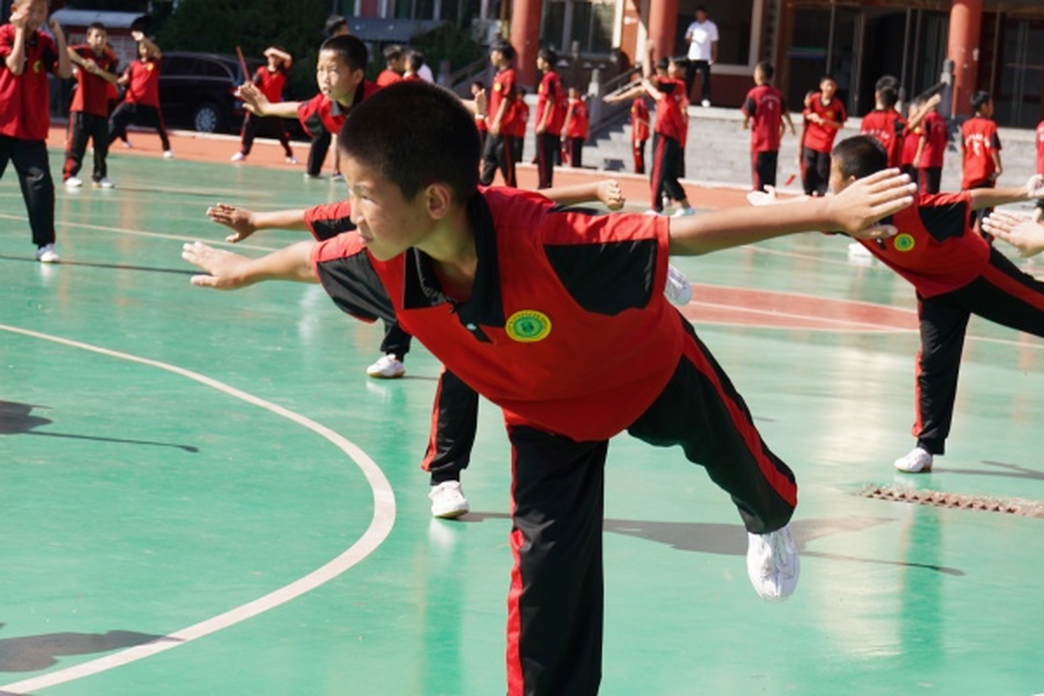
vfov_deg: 19.7
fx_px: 2001
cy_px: 348
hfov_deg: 29.2
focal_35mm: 69
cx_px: 522
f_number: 8
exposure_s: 1/200
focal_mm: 69
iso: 100
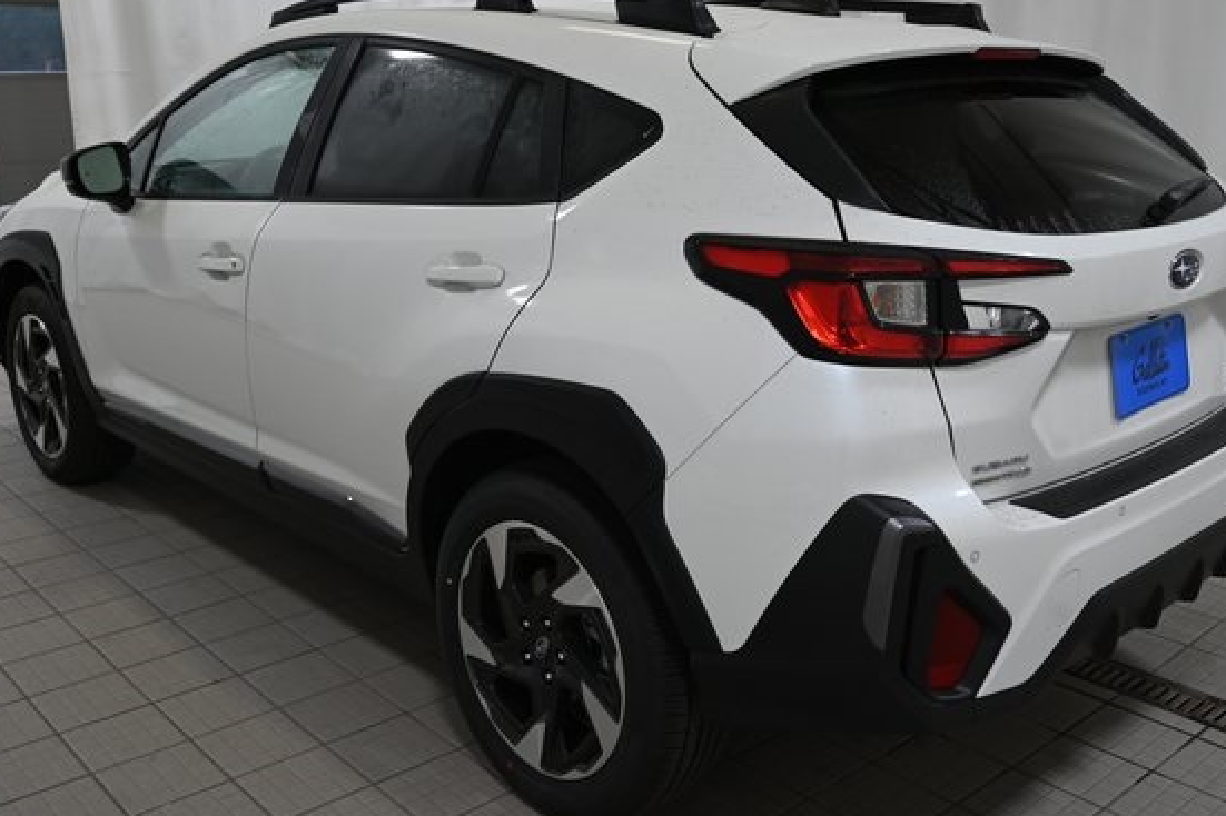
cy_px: 369
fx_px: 1226
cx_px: 647
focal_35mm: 36
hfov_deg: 53.1
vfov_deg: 36.8
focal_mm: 31
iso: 640
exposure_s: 1/30
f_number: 10
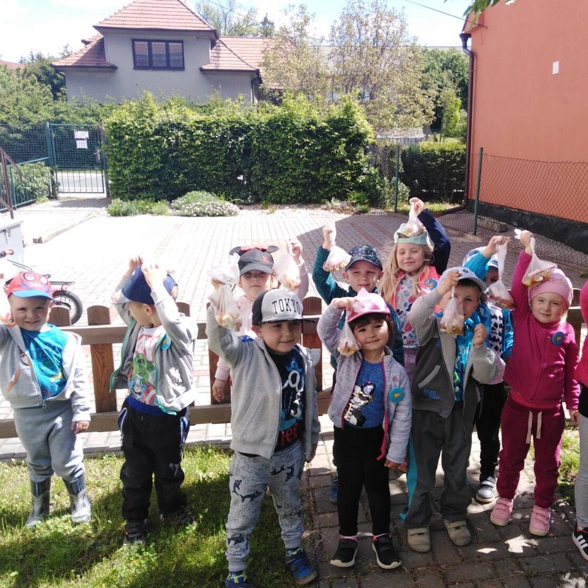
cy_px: 288
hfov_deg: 49.2
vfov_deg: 49.7
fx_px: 634
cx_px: 372
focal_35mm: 33
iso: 100
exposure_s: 1/432
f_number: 2.2
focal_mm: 3.46
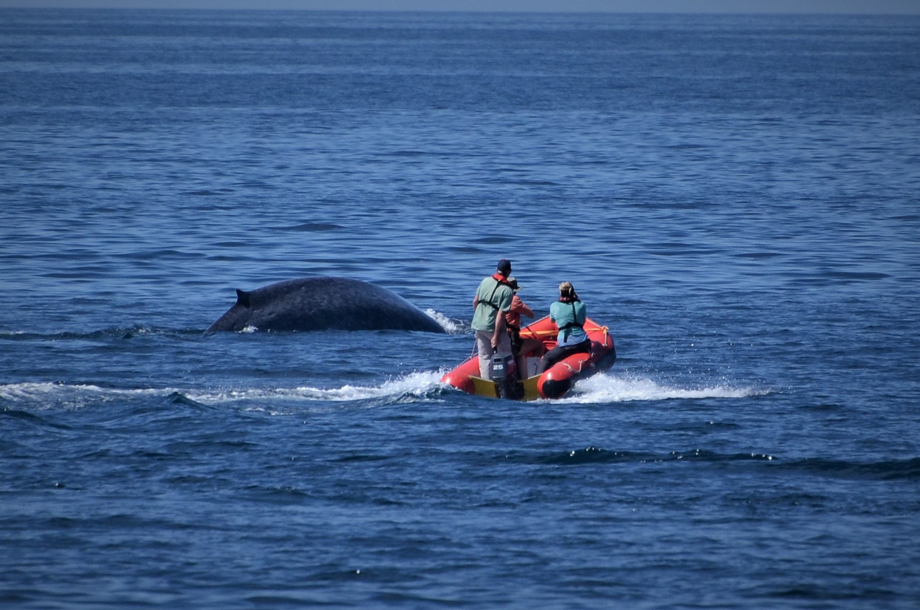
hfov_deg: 4.3
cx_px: 448
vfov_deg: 2.9
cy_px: 313
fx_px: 12166
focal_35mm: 477
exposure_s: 1/3200
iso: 400
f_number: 5.6
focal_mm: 300
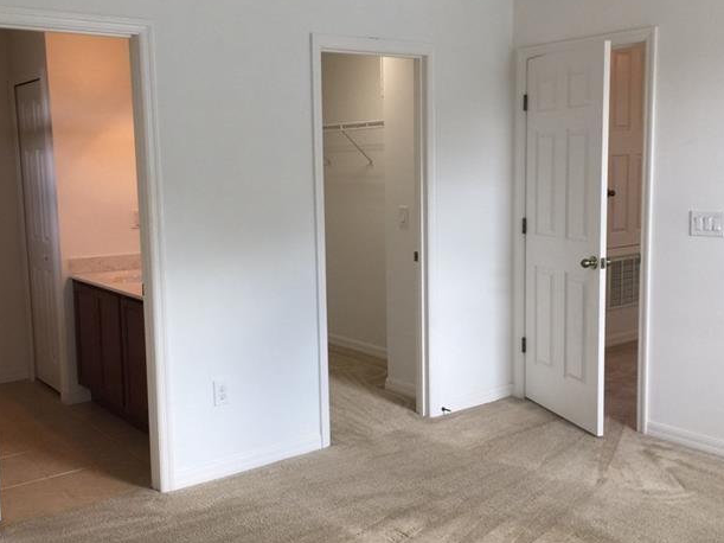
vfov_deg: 37.7
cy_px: 266
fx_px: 795
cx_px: 338
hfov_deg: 49.0
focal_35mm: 38
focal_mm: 4.15
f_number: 2.2
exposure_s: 1/40
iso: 32
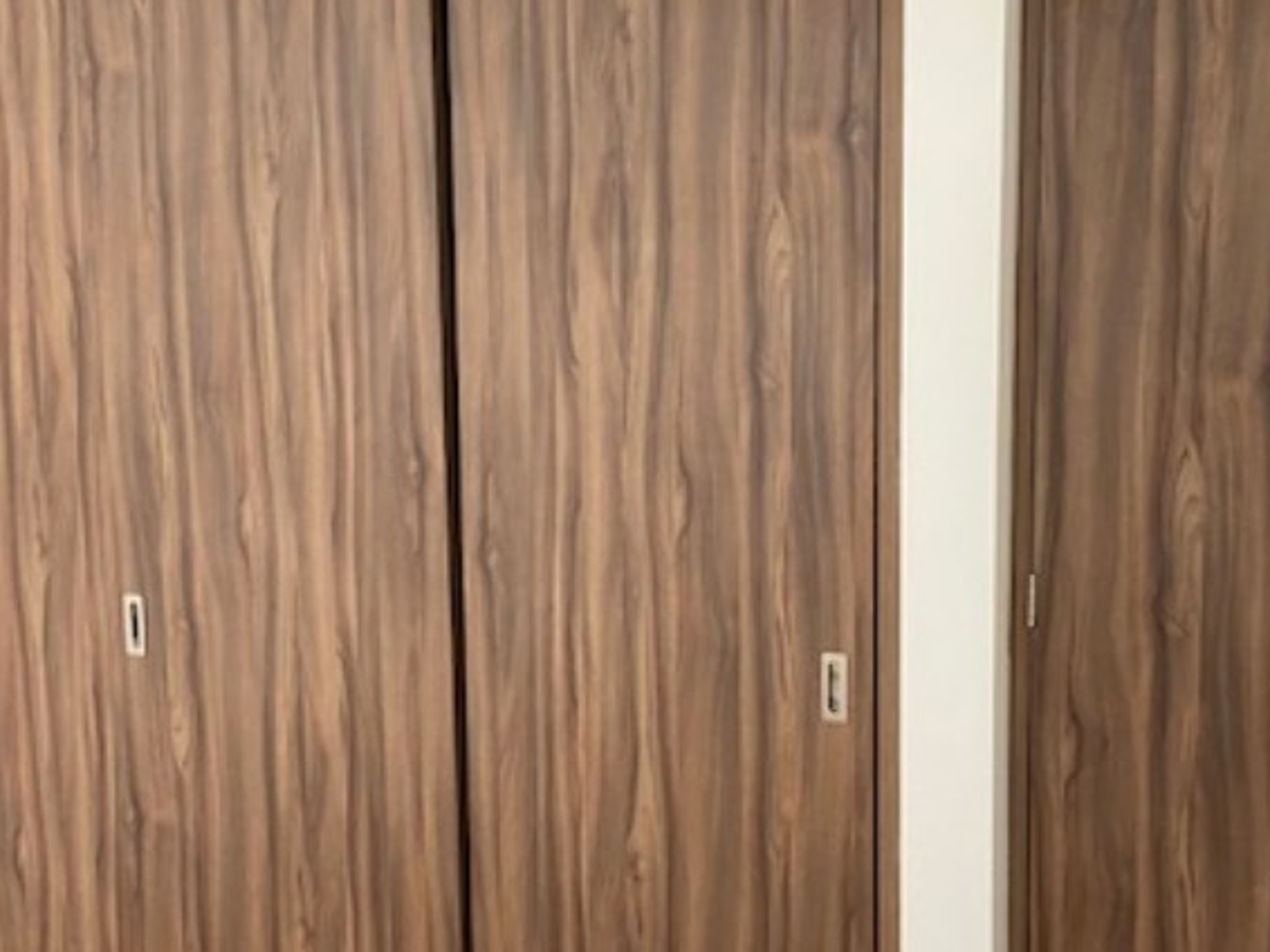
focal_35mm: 49
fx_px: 1797
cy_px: 492
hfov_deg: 38.9
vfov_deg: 29.7
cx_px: 687
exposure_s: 1/60
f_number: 1.8
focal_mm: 4.25
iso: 250
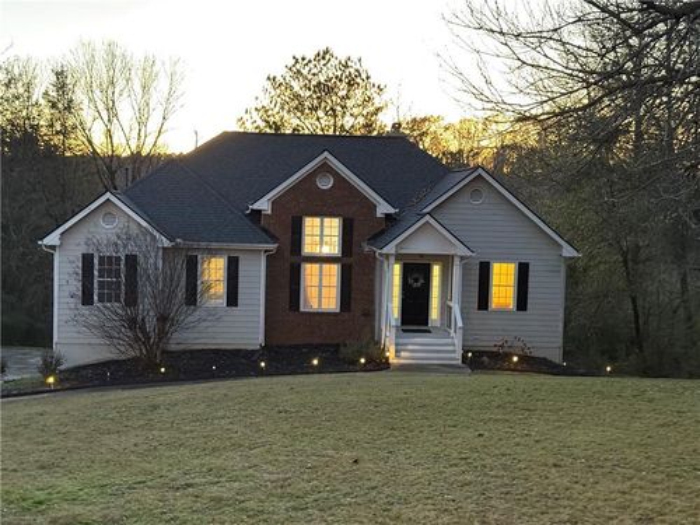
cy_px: 262
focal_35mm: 48
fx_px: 971
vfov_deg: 30.3
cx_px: 350
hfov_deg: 39.7
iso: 1000
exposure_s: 1/20
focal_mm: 6.76
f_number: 1.78
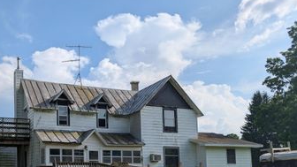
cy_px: 156
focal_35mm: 39
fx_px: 307
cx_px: 82
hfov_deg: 50.0
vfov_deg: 29.0
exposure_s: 1/1550
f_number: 1.68
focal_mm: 6.9
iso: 19
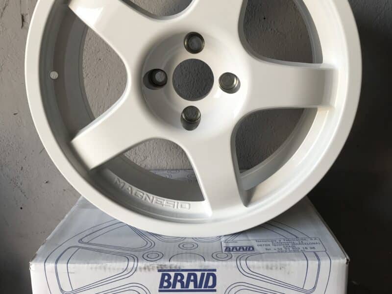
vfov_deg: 49.7
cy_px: 147
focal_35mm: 28
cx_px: 196
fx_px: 317
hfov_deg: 63.4
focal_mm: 3.99
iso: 25
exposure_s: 1/100
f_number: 1.8
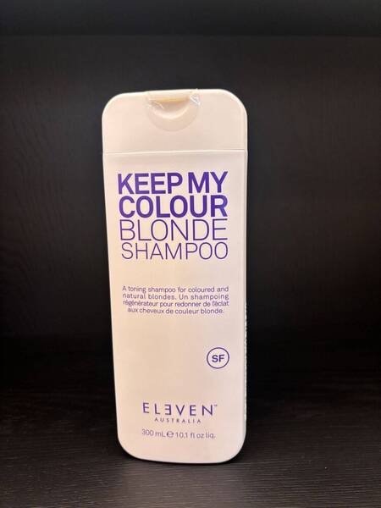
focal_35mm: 26
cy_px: 254
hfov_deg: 53.1
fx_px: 382
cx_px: 190
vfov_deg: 67.3
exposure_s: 1/115
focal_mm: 5.96
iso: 125
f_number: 1.6
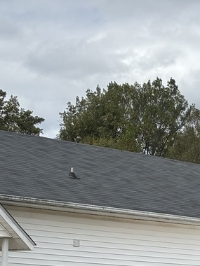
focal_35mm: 140
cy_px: 307
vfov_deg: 13.7
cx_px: 163
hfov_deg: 10.6
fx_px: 1078
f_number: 1.6
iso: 40
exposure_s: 1/3534
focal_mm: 5.96
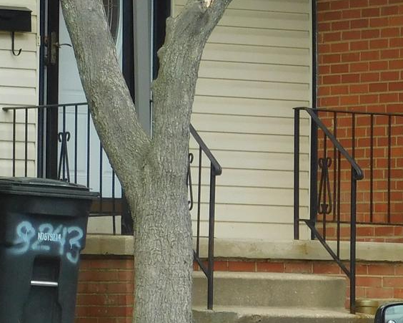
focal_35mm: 351
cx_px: 74
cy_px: -117
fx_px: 4186
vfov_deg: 4.4
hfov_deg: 5.5
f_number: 4.6
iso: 125
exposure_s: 1/250
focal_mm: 17.6
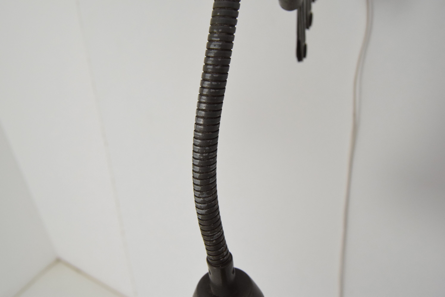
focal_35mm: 36
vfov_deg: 36.9
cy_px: 148
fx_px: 445
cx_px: 222
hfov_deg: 53.1
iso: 1600
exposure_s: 1/250
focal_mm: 24
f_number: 6.3
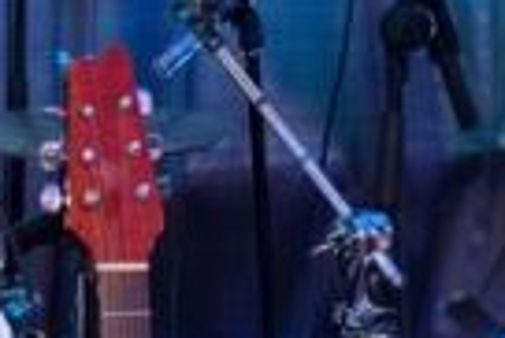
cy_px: 734
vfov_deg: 6.7
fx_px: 2766
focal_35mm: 197
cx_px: -193
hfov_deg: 10.2
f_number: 4
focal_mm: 35
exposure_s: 1/45
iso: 800
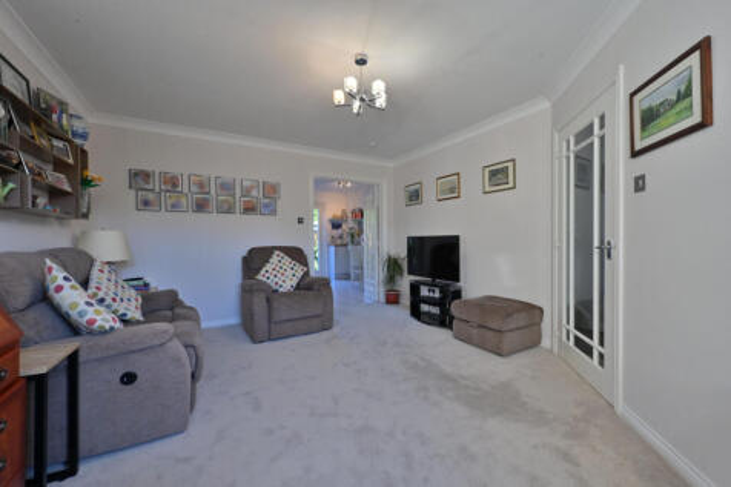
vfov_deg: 81.2
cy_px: 244
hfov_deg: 104.3
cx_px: 366
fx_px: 284
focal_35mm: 14
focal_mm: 14
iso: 2500
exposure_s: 1/80
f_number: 16
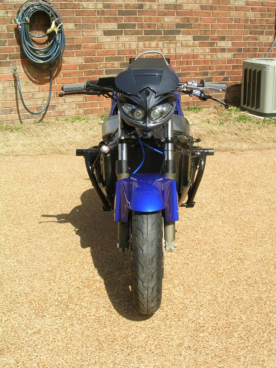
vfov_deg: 43.9
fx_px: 457
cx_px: 138
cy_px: 184
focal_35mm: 43
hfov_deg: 33.6
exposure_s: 1/233
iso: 50
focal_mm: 6.6
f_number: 5.9
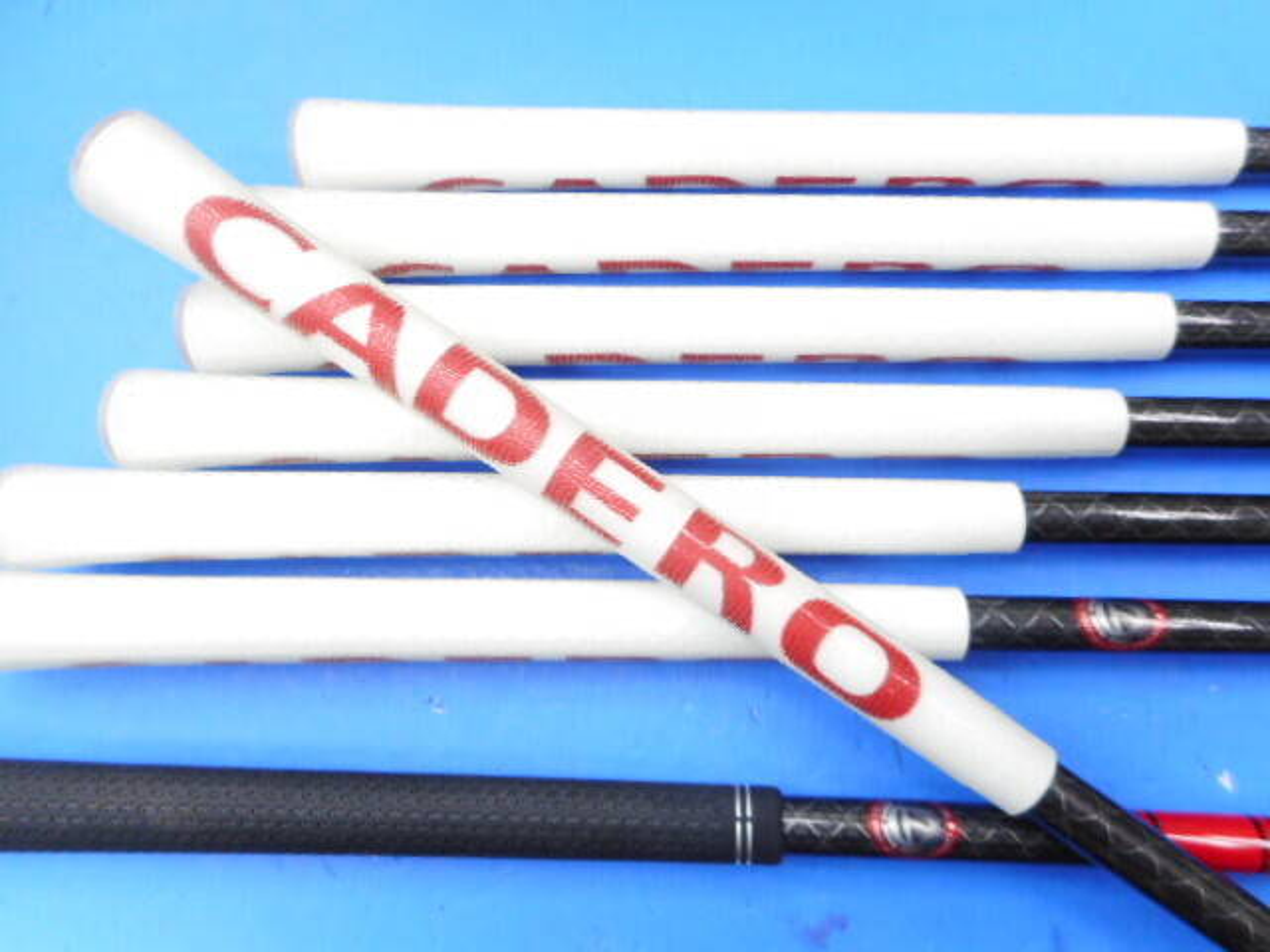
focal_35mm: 25
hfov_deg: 69.4
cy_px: 476
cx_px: 635
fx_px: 917
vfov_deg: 54.9
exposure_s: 1/30
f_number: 3.7
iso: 160
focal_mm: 4.5
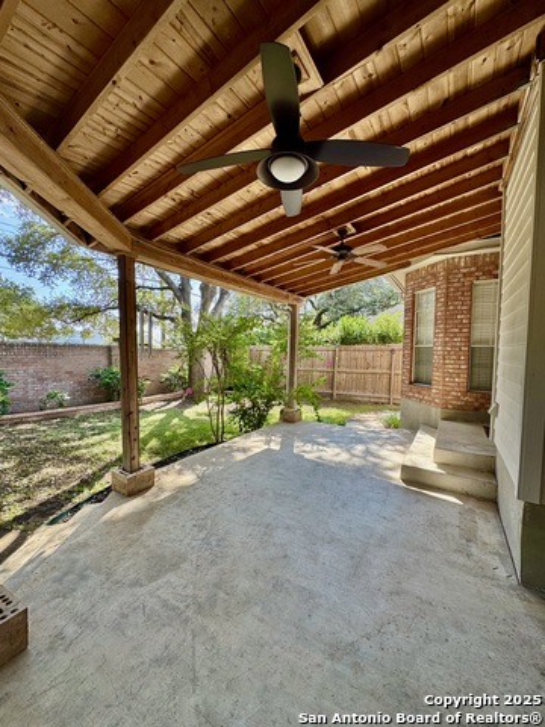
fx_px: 294
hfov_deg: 85.7
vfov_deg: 102.1
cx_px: 272
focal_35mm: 14
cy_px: 364
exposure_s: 1/205
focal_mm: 2.22
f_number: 2.2
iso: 40
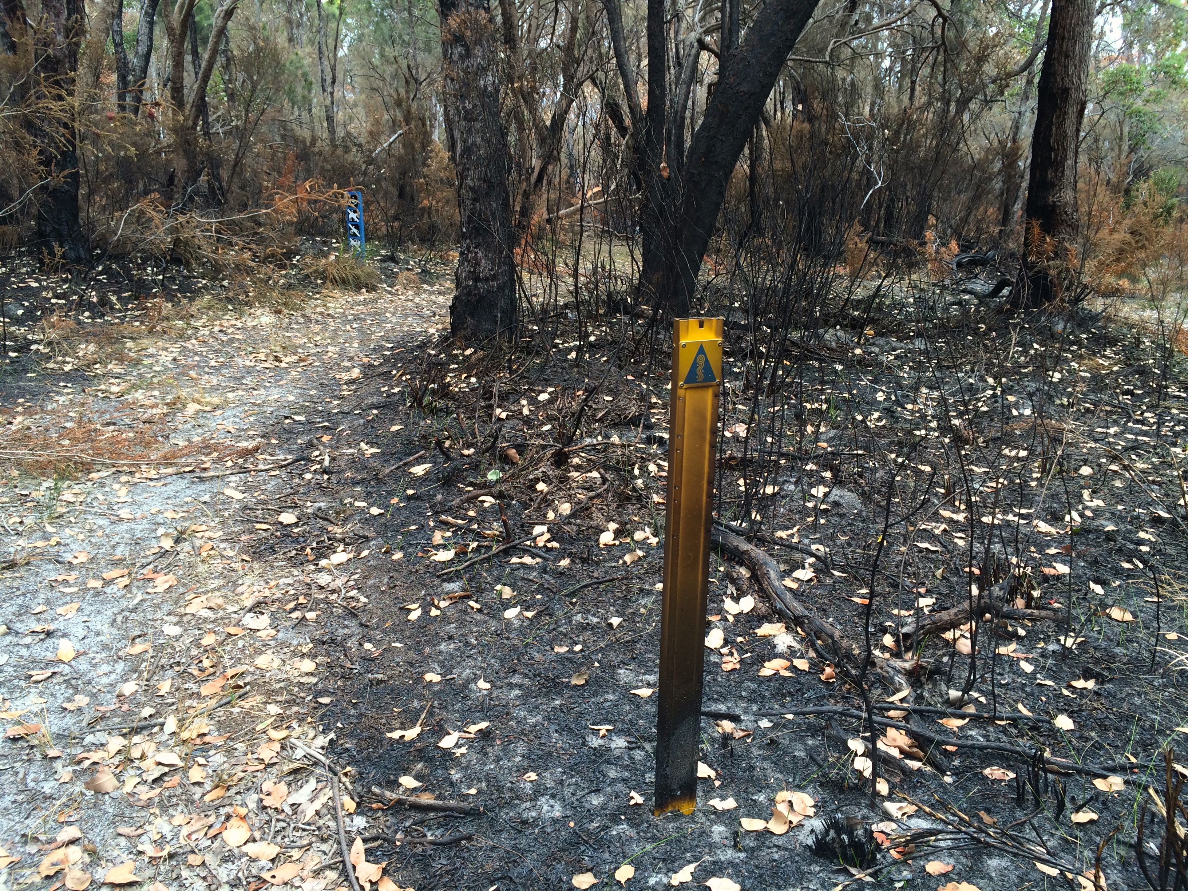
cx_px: 594
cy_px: 446
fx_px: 995
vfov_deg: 48.2
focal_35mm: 29
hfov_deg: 61.7
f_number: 2.2
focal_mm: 4.15
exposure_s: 1/230
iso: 32
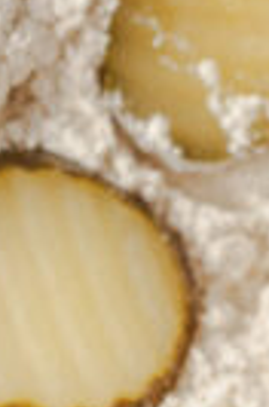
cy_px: 542
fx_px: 3188
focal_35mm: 283
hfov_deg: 4.8
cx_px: 136
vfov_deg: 7.2
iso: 250
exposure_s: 1/13
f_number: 5.6
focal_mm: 50
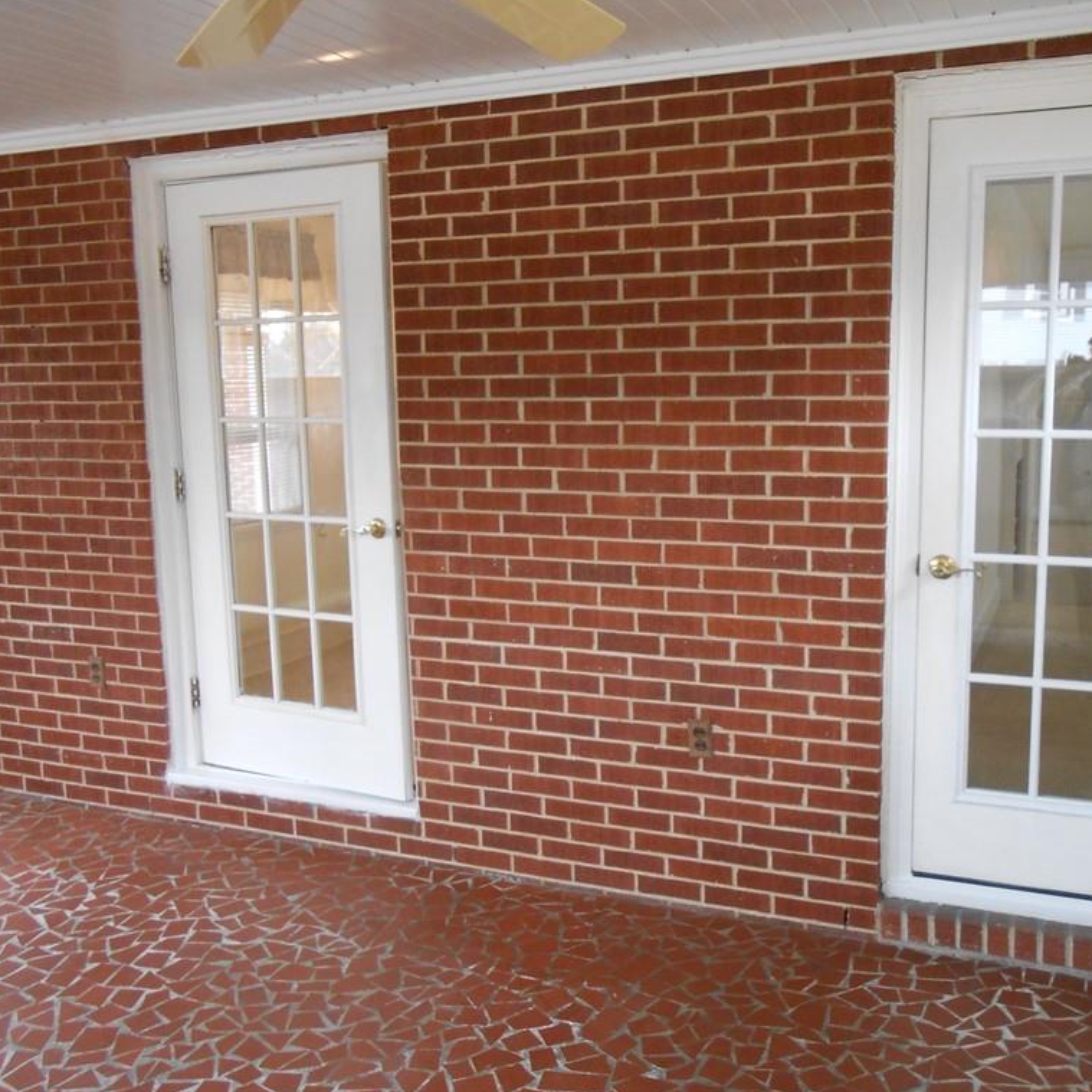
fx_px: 1106
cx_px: 627
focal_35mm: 31
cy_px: 542
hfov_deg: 52.3
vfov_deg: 52.5
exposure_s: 1/30
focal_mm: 4.6
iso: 400
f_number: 3.5
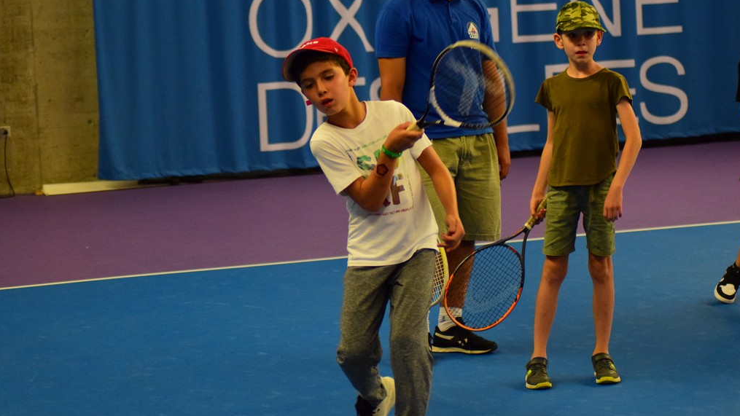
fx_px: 2178
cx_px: 371
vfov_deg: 10.9
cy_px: 188
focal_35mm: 111
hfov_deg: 19.3
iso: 3200
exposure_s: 1/320
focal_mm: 70
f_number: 4
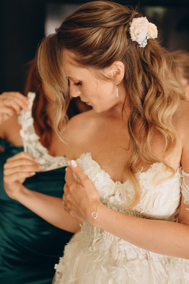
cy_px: 142
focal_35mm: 52
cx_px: 94
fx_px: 409
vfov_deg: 38.2
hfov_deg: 26.0
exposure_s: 1/320
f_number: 1.4
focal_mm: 35
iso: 500
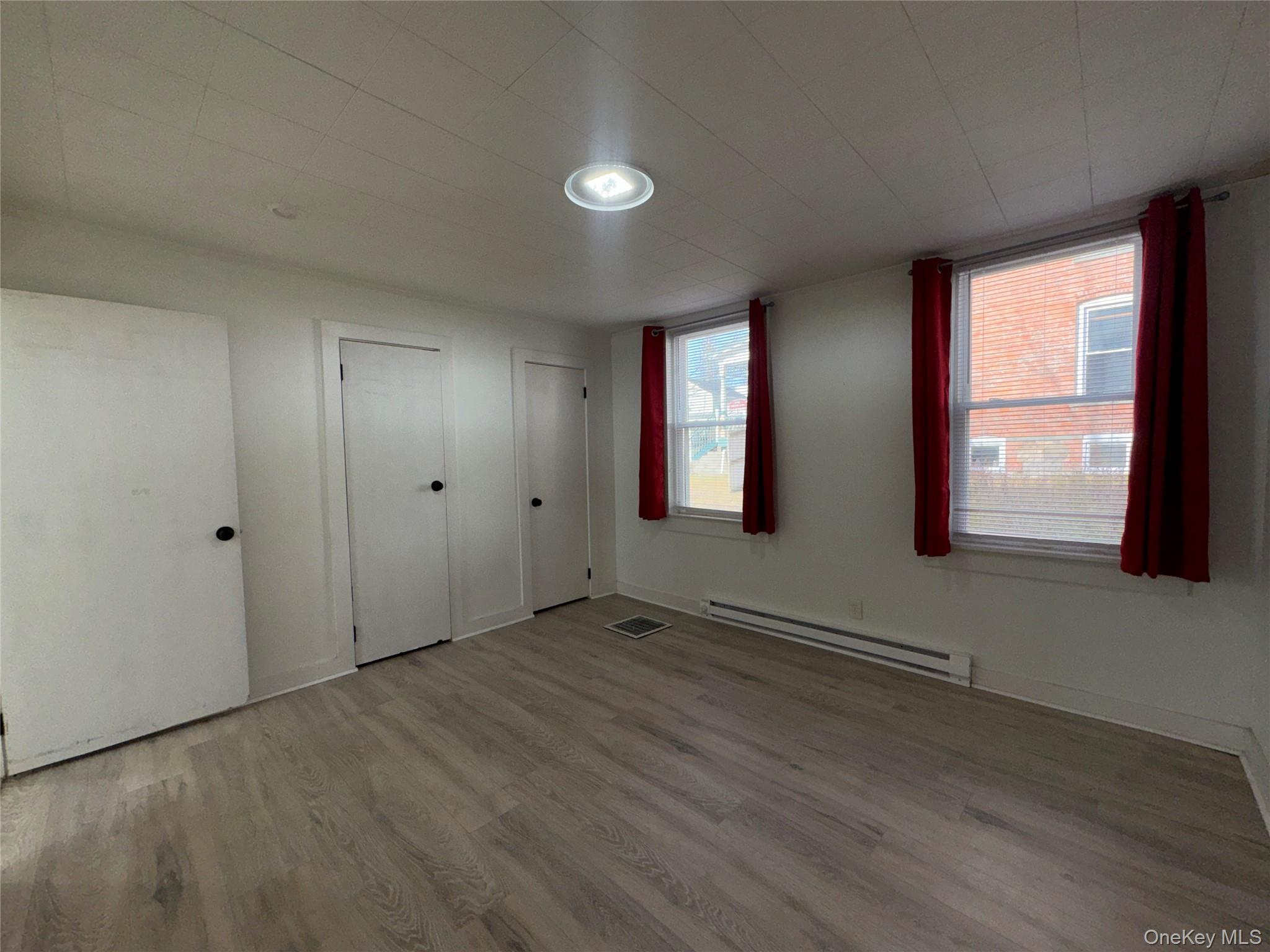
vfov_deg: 85.7
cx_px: 635
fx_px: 514
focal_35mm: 14
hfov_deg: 102.1
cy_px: 476
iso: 32
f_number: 2.2
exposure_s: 1/297
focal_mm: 2.22
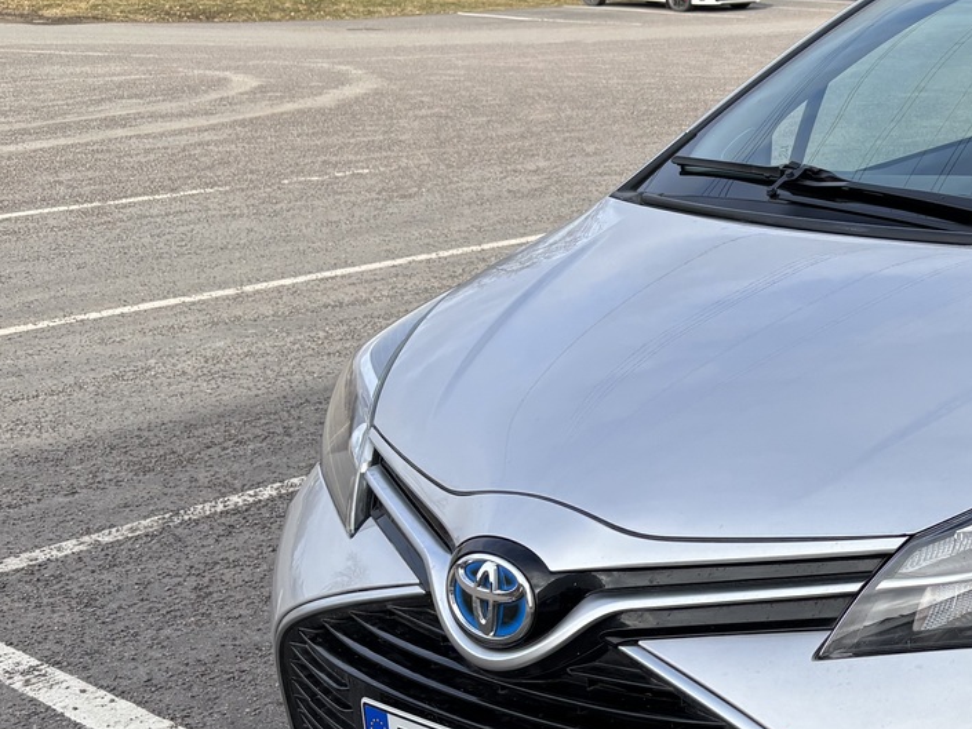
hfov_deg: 29.4
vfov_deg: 24.8
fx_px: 1657
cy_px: 446
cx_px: 1080
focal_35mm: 59
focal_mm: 5.96
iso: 50
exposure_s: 1/1344
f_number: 1.6
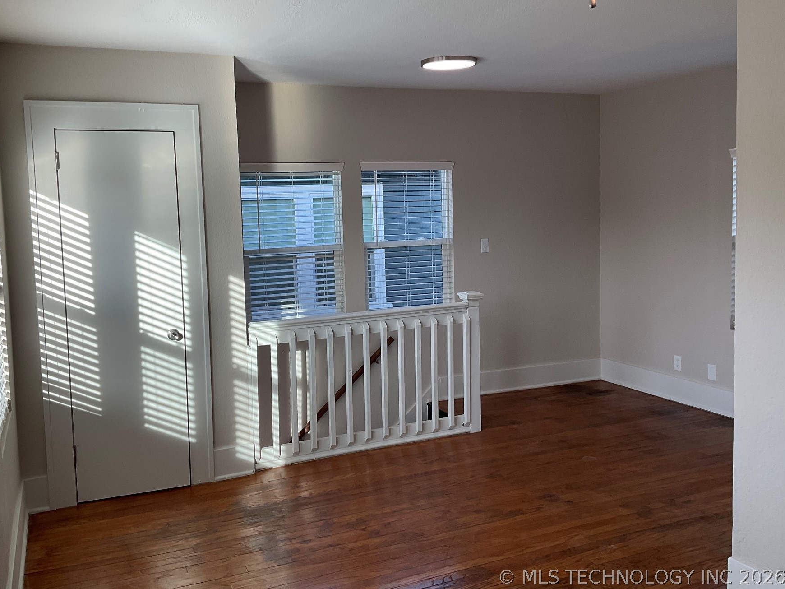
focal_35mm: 32
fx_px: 726
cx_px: 357
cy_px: 267
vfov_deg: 44.1
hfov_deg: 56.7
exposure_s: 1/120
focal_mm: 3
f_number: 1.8
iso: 25
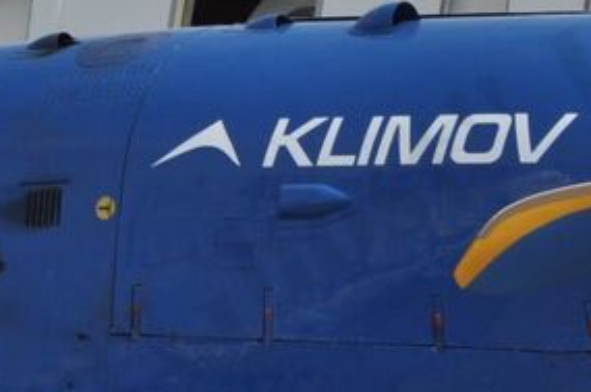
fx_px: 9948
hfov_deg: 3.4
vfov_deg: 2.3
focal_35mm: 607
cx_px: 406
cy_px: 172
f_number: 8
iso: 200
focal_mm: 90
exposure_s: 1/800
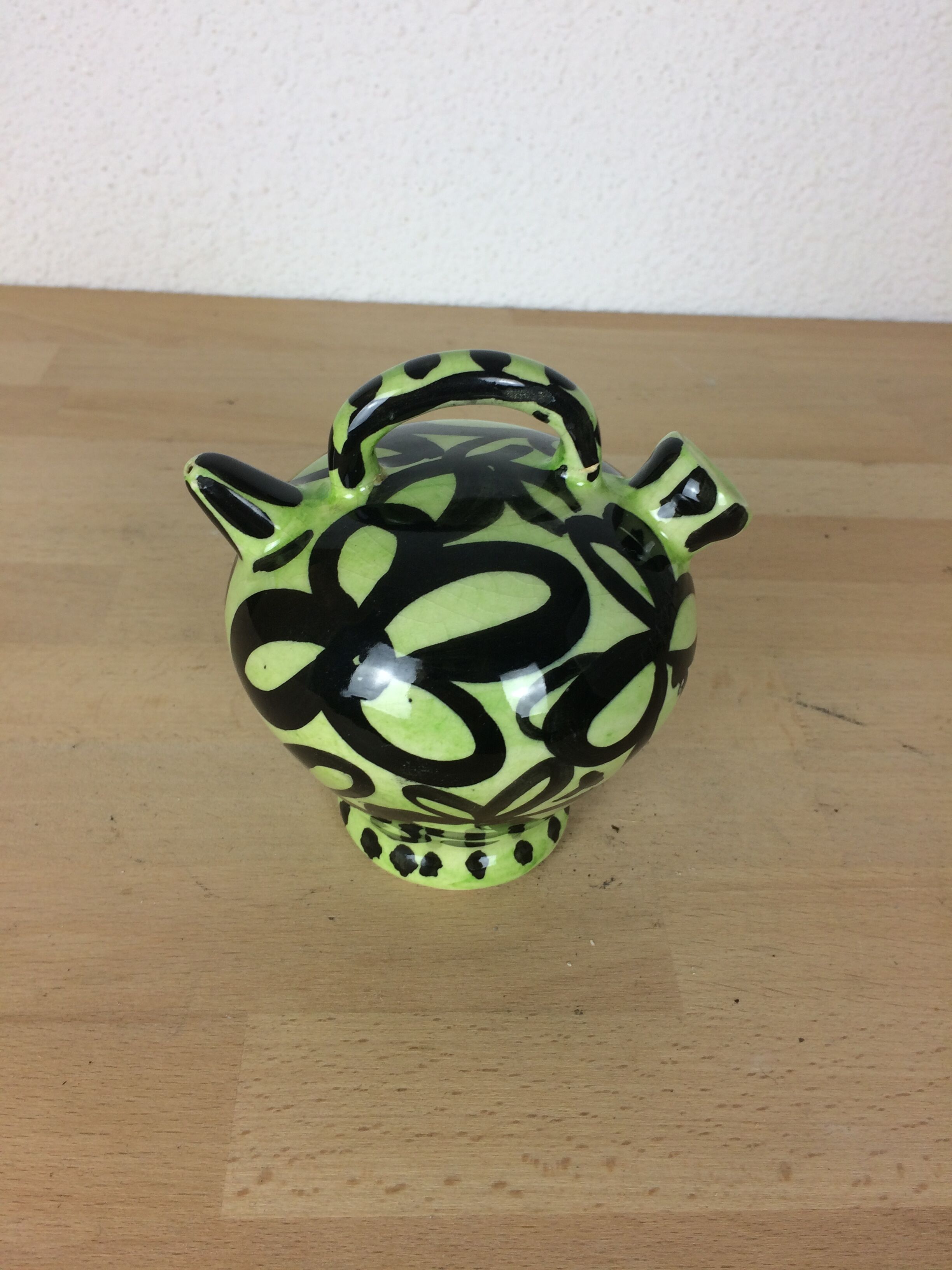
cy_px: 635
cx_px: 476
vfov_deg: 61.7
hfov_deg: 48.2
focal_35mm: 29
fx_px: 1063
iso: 32
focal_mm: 4.15
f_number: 2.2
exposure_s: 1/50
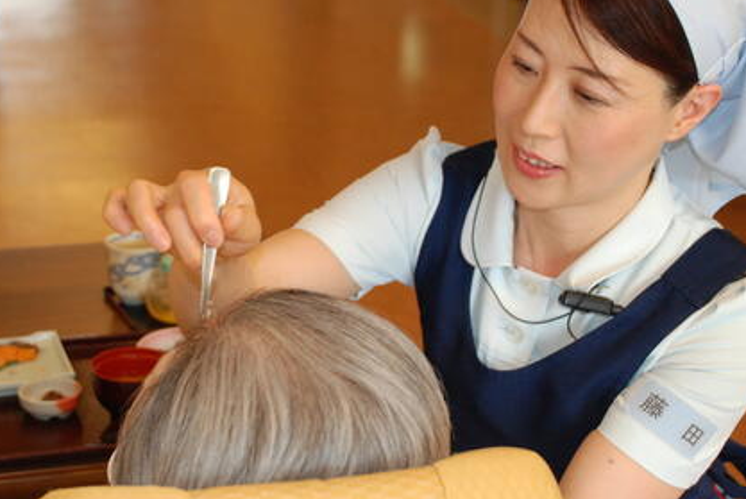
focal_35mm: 82
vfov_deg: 16.7
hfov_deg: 24.7
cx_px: 295
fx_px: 1701
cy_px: 259
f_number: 5
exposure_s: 1/100
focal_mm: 38
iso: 800
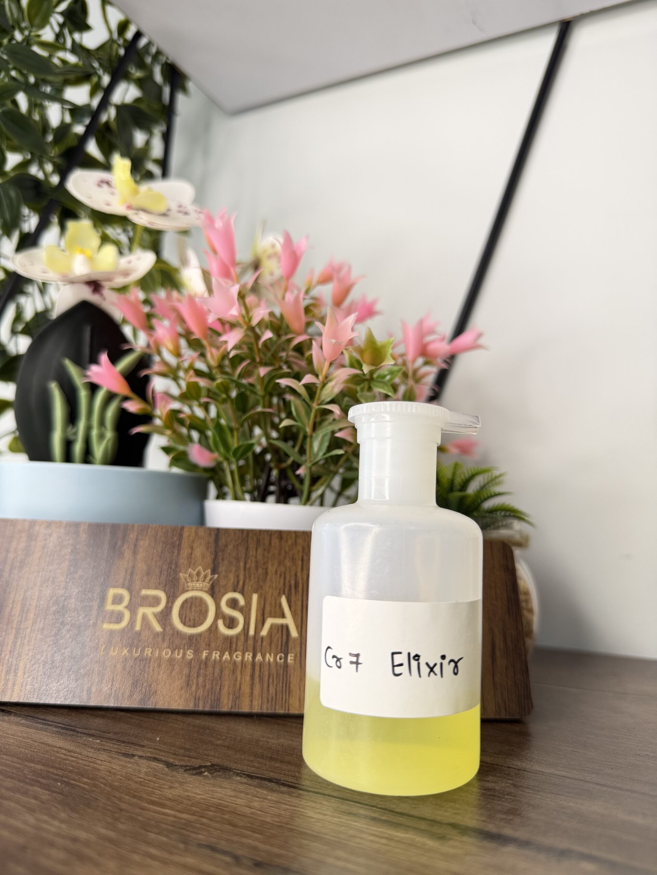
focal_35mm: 24
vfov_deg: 71.6
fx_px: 607
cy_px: 438
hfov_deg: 56.8
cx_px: 328
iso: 64
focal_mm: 6.76
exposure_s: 1/100
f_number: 1.78
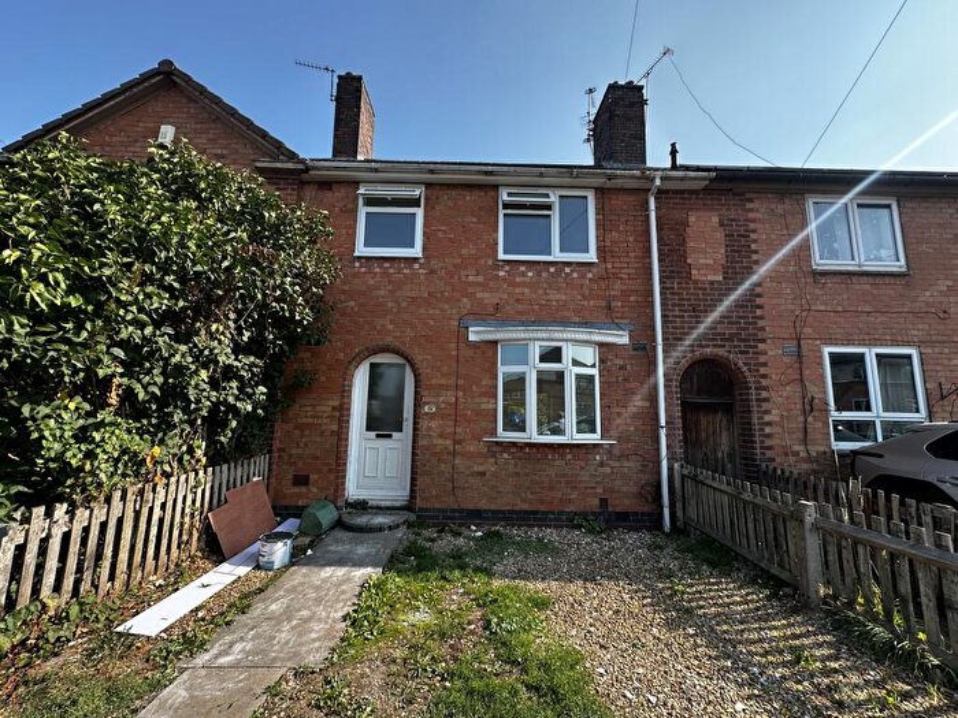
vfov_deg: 85.7
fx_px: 387
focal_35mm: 14
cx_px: 479
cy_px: 359
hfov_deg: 102.1
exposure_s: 1/567
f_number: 2.2
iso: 40
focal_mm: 2.22
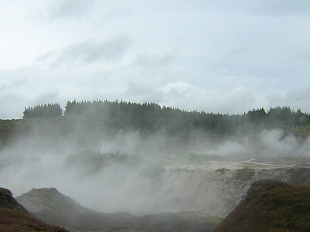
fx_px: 492
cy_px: 132
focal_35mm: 55
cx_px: 125
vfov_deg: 26.5
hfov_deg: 34.8
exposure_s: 1/460
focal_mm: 4.7
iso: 100
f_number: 5.2
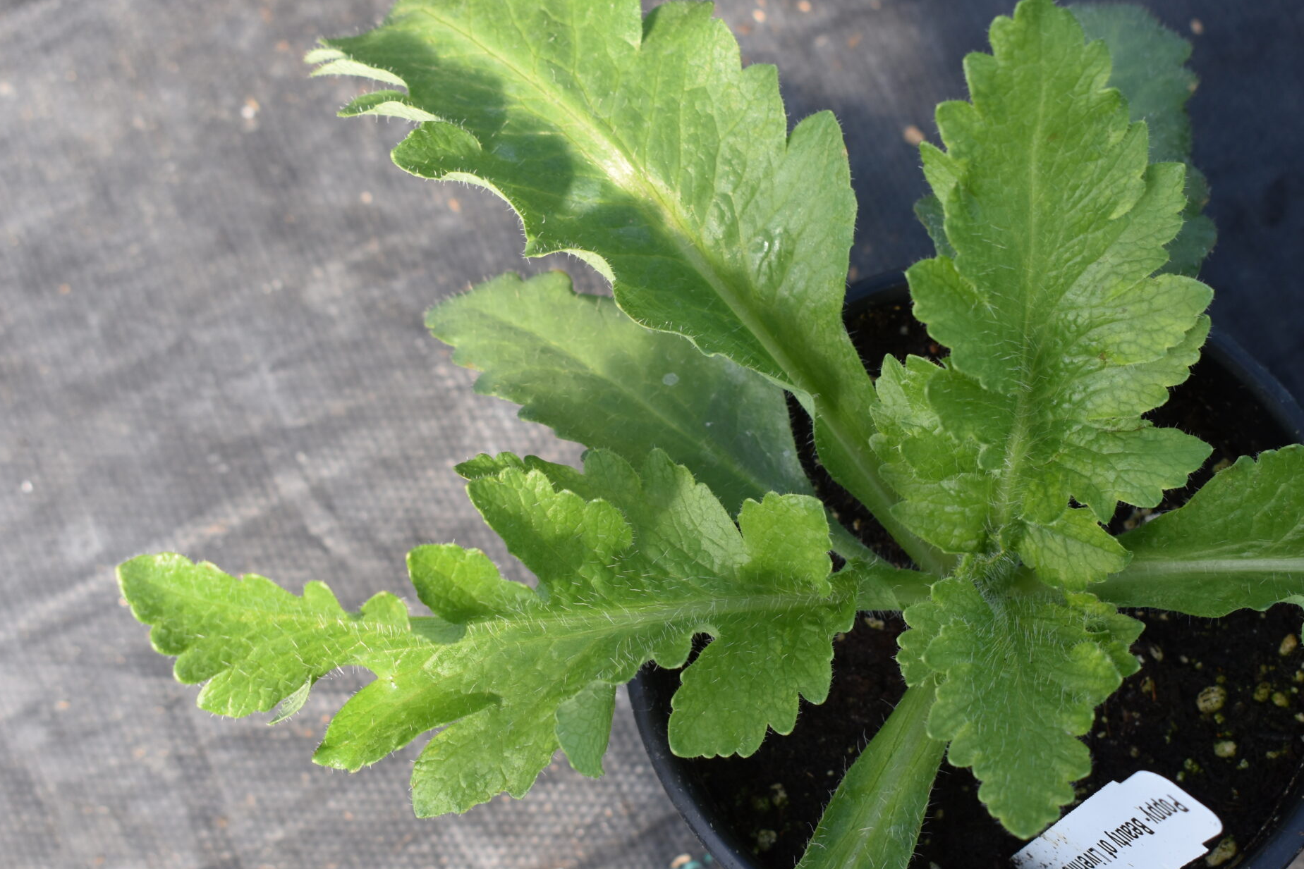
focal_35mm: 73
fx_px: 2633
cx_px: 864
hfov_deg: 27.7
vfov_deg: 18.7
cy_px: 543
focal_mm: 35
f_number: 7.1
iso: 200
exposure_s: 1/250
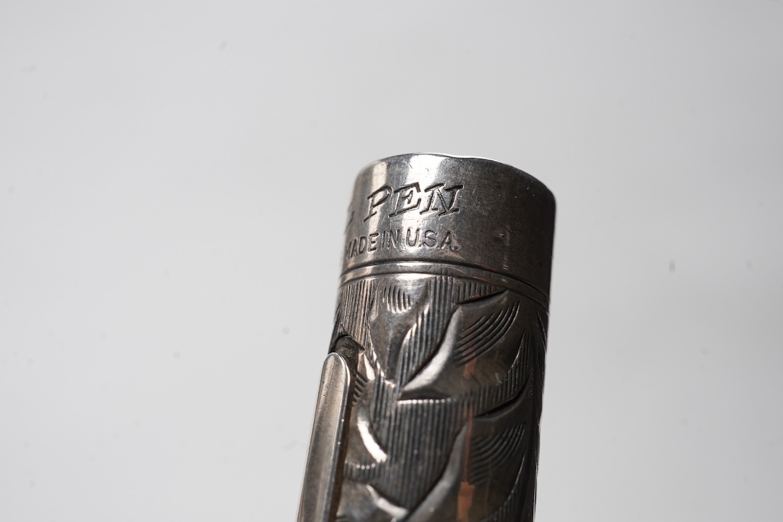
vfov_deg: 29.9
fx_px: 979
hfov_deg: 43.6
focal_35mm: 45
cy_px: 261
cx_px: 392
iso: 400
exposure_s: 1/100
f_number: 22
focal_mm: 30
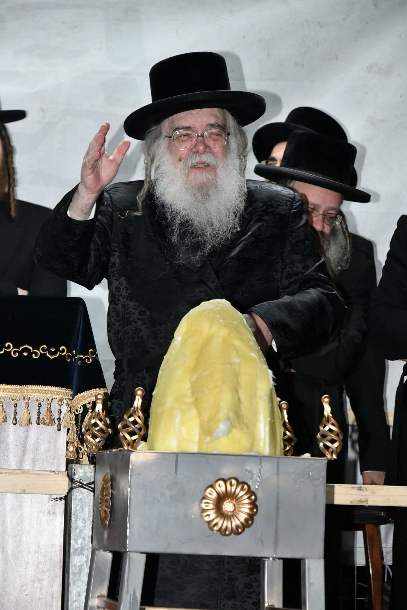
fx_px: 3391
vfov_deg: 10.3
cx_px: 204
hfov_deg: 6.9
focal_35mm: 200
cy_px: 305
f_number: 10
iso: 9000
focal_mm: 200
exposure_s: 1/200
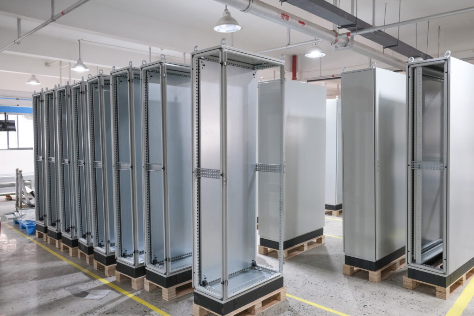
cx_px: 237
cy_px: 158
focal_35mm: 27
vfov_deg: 47.9
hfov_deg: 67.4
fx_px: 356
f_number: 4.5
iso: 1600
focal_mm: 18
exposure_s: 1/30
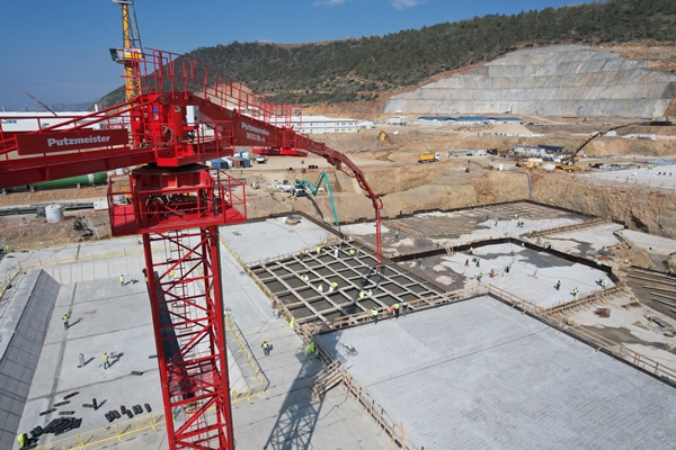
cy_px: 225
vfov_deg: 57.2
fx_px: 413
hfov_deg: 78.6
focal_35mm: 22
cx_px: 338
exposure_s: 1/3200
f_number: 2.8
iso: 100
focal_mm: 8.38
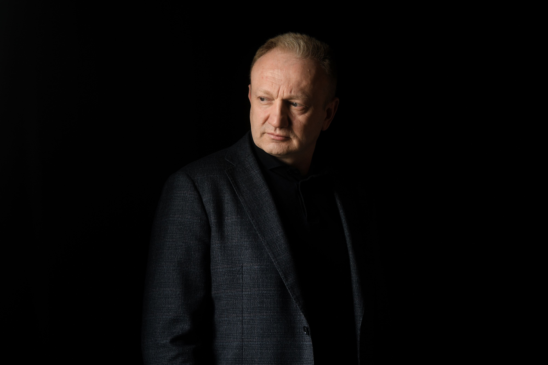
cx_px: 274
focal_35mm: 82
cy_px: 182
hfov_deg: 24.8
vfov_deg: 16.7
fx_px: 1248
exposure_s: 1/200
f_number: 2.8
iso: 640
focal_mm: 82
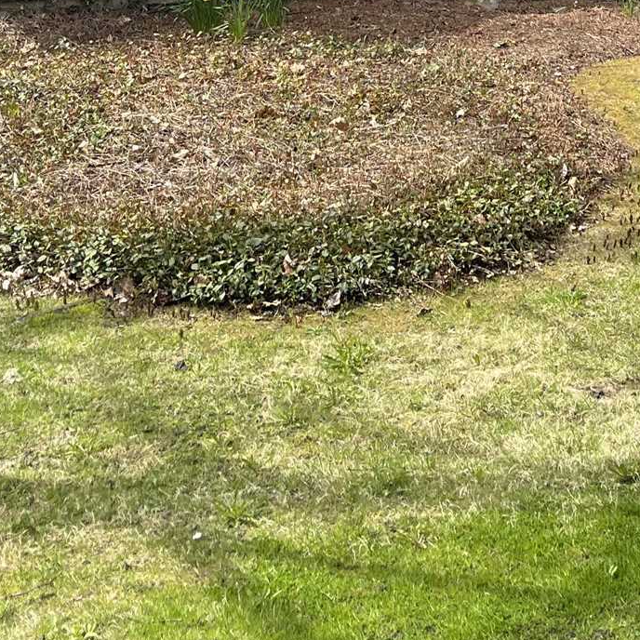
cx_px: 396
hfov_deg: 22.4
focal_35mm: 77
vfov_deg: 19.7
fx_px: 1611
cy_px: -308
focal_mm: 5.1
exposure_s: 1/1009
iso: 50
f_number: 1.6
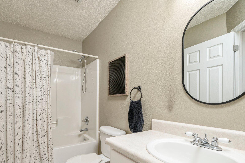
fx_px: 122
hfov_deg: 89.8
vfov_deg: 66.5
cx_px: 110
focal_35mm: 18
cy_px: 100
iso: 320
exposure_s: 1/60
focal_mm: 14
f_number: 9
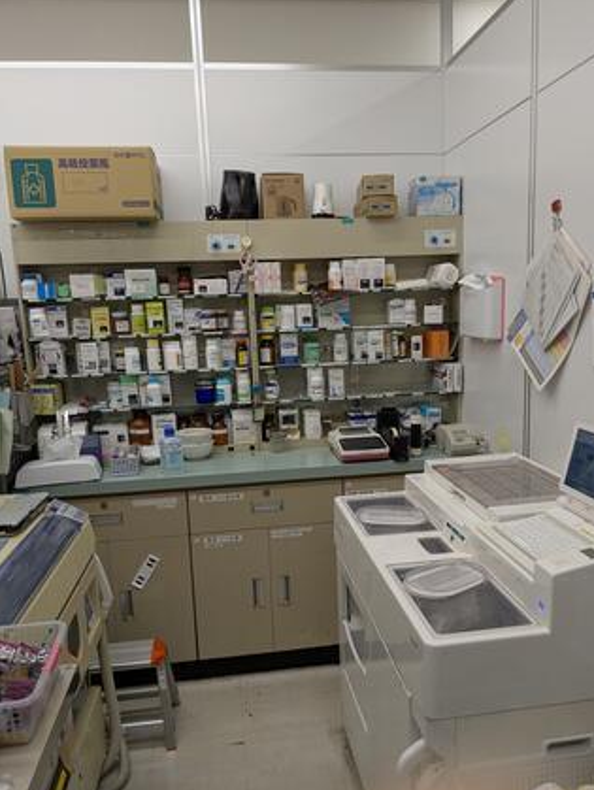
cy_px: 417
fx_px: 662
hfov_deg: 48.3
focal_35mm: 29
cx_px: 317
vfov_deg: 61.6
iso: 52
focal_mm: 4.38
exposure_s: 1/149
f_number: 1.73
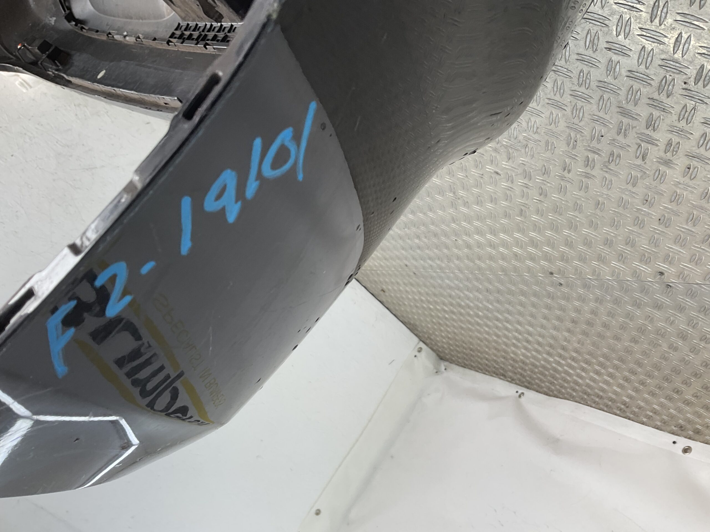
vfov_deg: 48.2
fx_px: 595
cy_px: 266
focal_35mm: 29
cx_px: 355
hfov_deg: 61.7
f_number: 1.8
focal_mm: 3
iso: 20
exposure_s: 1/120
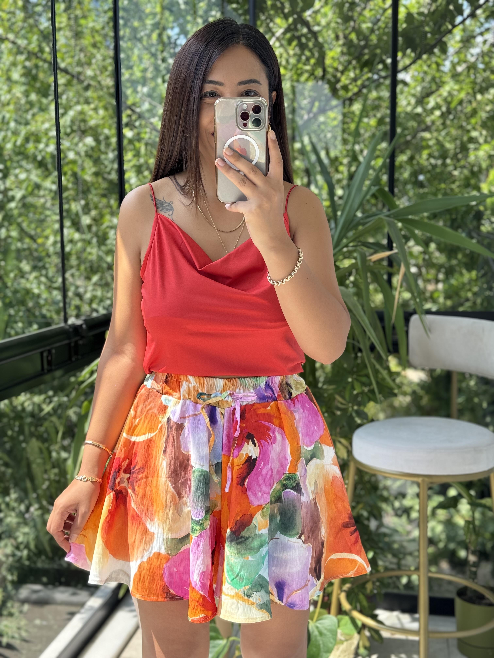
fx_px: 913
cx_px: 247
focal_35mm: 48
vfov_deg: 39.7
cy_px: 329
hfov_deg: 30.3
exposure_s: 1/241
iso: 64
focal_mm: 6.76
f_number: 1.78
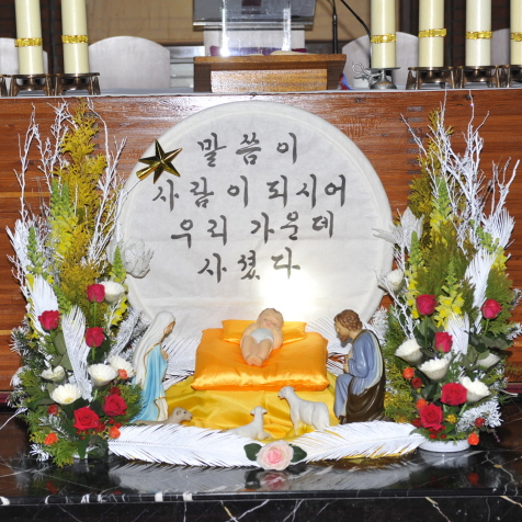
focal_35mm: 90
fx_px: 1535
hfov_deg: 19.3
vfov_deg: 19.3
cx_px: 228
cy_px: 260
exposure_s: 1/60
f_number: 5.6
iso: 200
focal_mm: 70
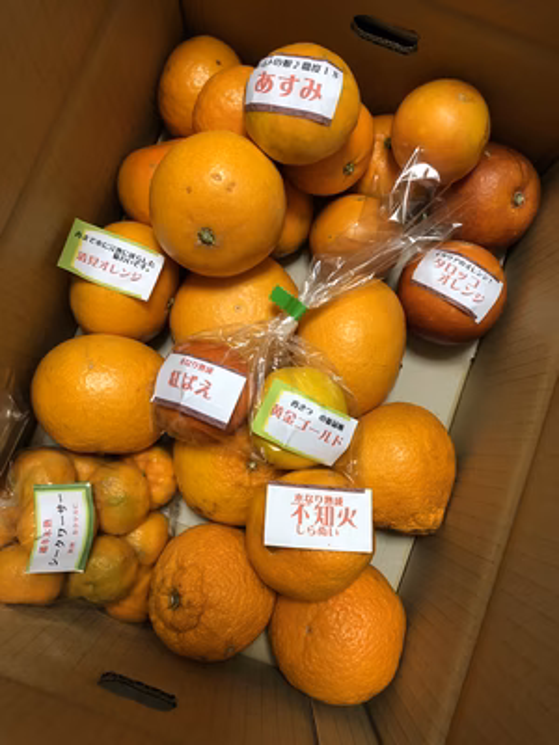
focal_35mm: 28
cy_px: 372
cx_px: 280
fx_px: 603
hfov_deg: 49.7
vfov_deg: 63.4
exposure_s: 1/15
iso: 64
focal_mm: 4
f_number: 1.8
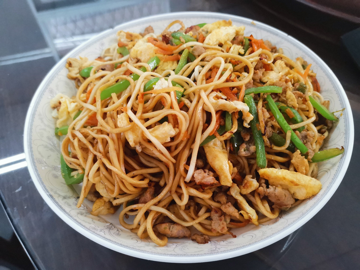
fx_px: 281
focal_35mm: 27
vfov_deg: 51.4
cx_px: 180
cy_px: 135
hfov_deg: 65.3
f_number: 1.8
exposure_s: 1/33.3
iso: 500
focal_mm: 4.75
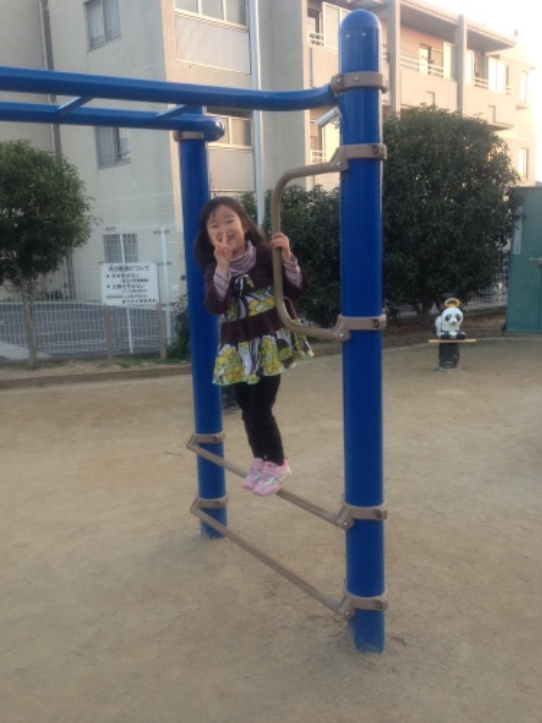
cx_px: 271
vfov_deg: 52.6
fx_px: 731
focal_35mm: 35
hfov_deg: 40.7
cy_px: 362
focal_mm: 4.28
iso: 64
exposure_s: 1/60
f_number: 2.4
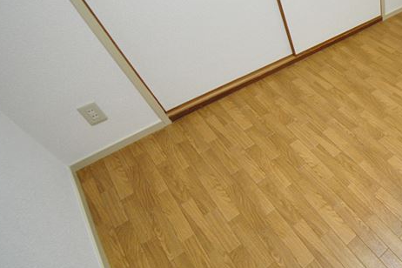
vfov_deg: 48.9
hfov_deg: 53.4
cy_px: 94
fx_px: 290
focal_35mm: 26
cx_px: 408
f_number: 4.5
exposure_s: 1/15
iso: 400
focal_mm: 8
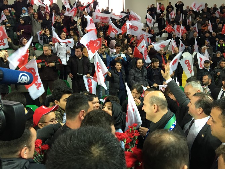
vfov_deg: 48.2
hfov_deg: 61.7
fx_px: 188
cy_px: 84
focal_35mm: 29
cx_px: 112
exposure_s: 1/33
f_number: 2.2
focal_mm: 4.15
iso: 125
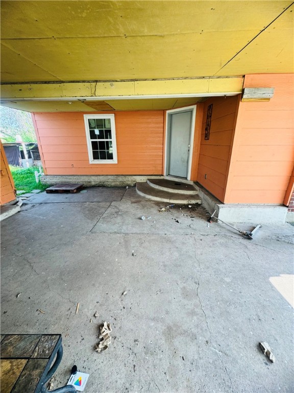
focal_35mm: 14
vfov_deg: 102.1
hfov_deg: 85.7
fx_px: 159
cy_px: 196
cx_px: 147
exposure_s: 1/99
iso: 50
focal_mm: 2.22
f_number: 2.2
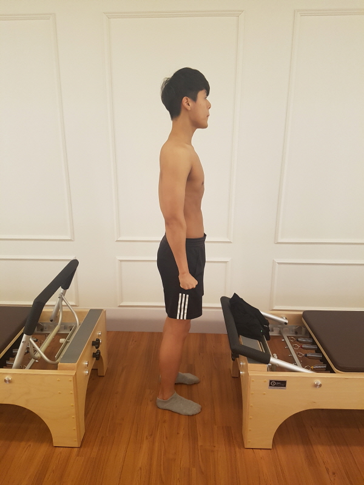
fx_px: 365
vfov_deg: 67.3
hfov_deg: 53.1
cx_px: 182
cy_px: 242
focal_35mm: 26
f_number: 1.7
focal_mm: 4.2
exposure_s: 1/40
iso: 160
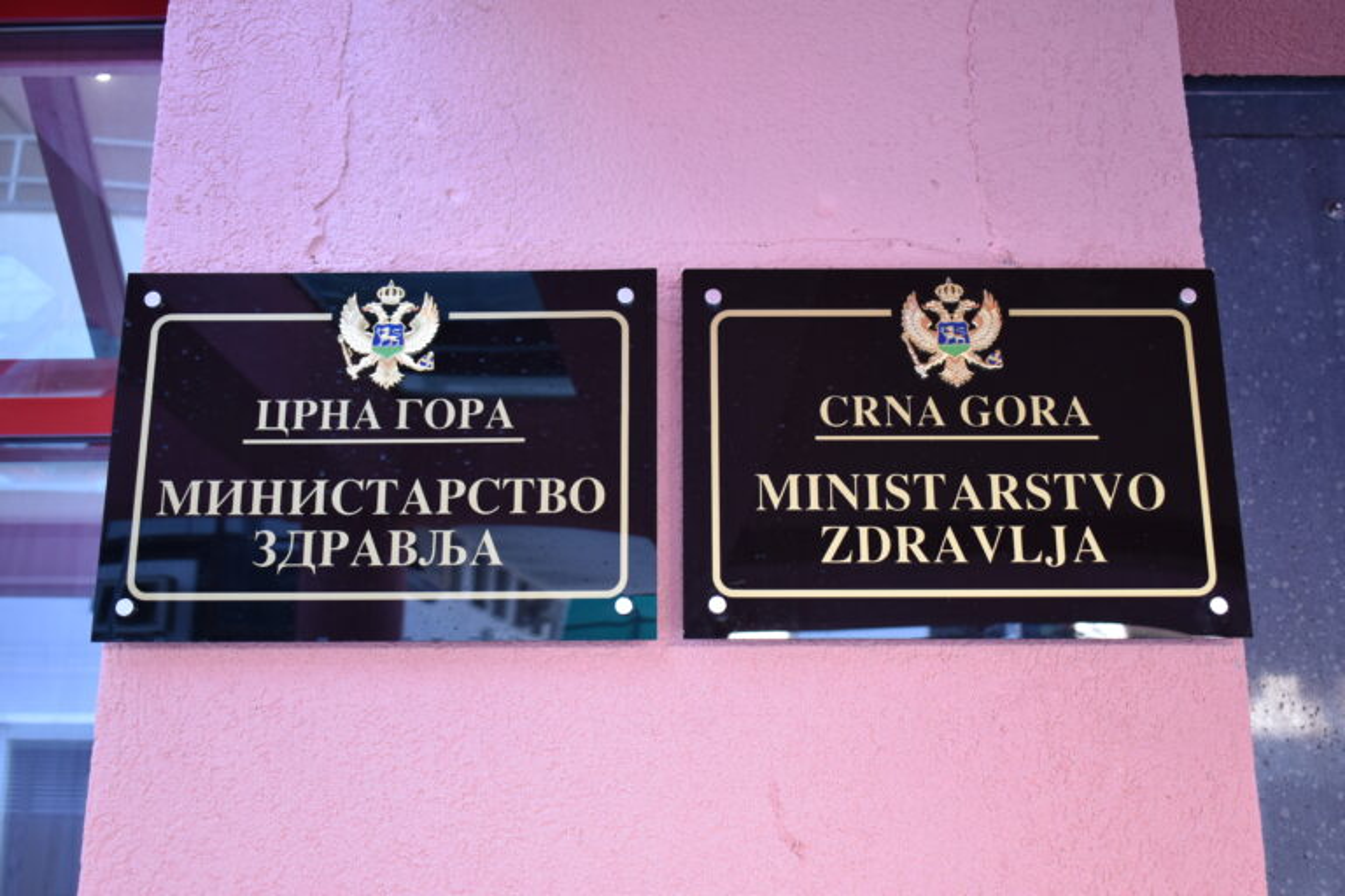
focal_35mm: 38
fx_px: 1401
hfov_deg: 51.3
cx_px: 672
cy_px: 448
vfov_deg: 35.5
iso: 640
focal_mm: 25
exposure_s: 1/60
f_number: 4
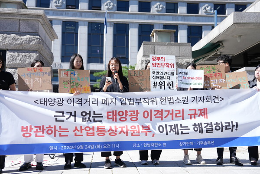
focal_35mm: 41
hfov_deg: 47.4
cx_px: 130
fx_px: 296
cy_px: 87
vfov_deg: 32.7
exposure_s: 1/3200
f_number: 2.8
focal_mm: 41
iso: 320
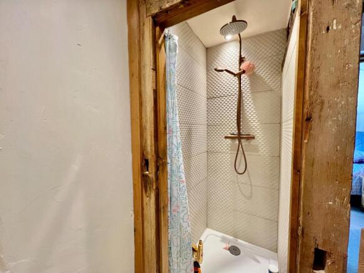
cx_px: 182
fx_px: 137
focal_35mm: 13
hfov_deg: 106.2
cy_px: 136
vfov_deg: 89.9
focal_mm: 1.57
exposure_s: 1/50
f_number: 1.8
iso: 160
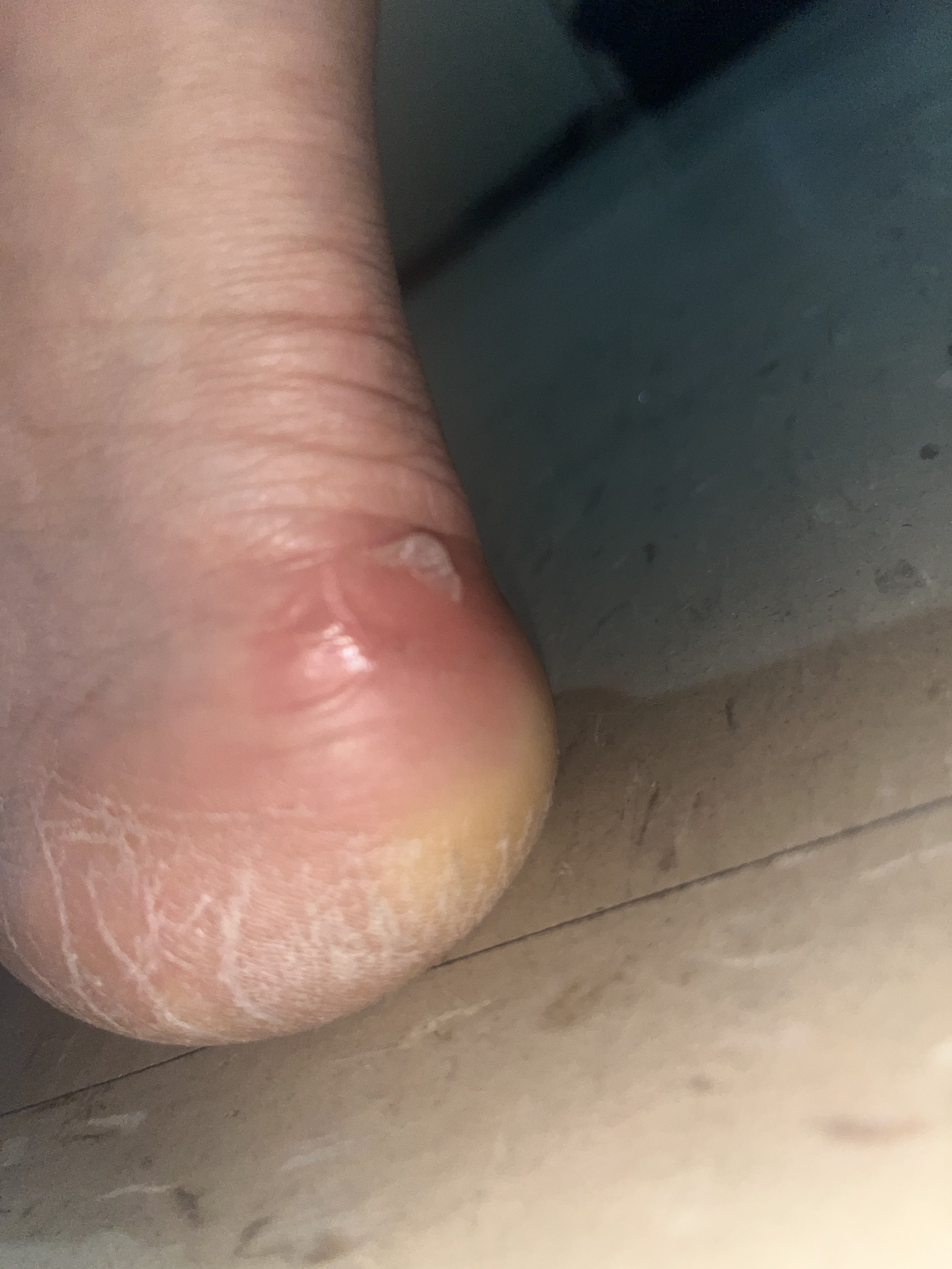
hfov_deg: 53.1
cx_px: 476
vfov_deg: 67.3
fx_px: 953
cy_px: 634
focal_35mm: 26
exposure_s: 1/82
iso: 40
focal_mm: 5.1
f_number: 1.6
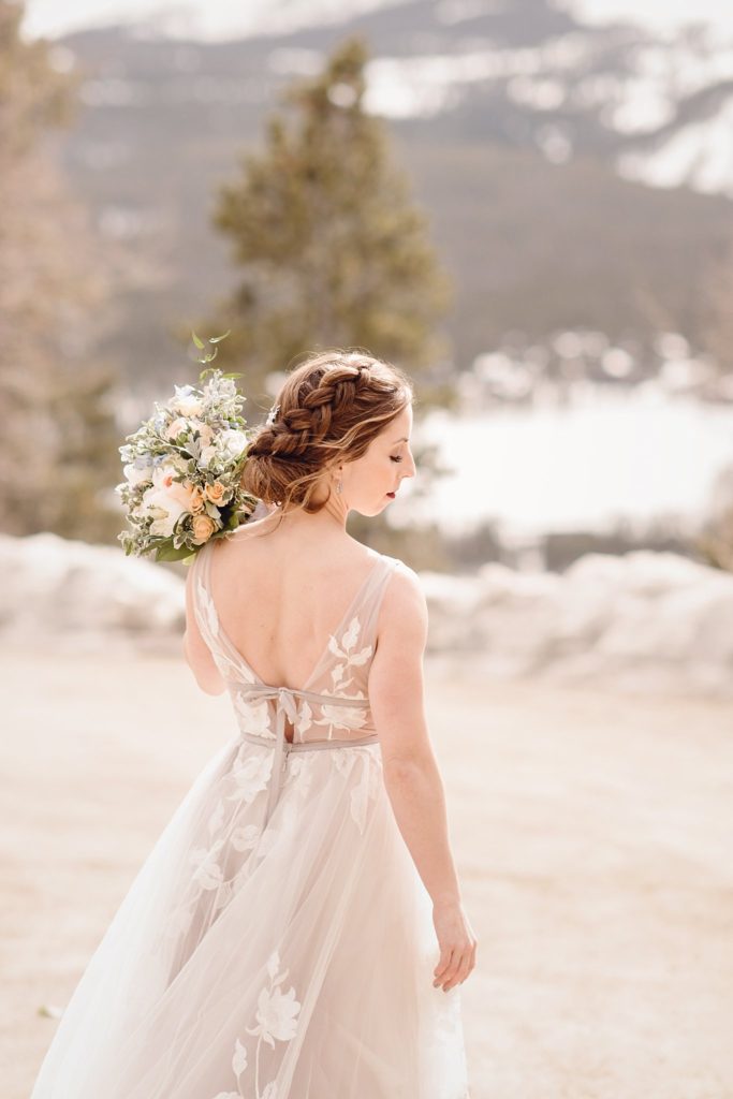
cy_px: 550
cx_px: 366
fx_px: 2595
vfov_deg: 23.9
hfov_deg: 16.1
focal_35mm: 85
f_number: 2.2
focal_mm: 85
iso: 100
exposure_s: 1/1000
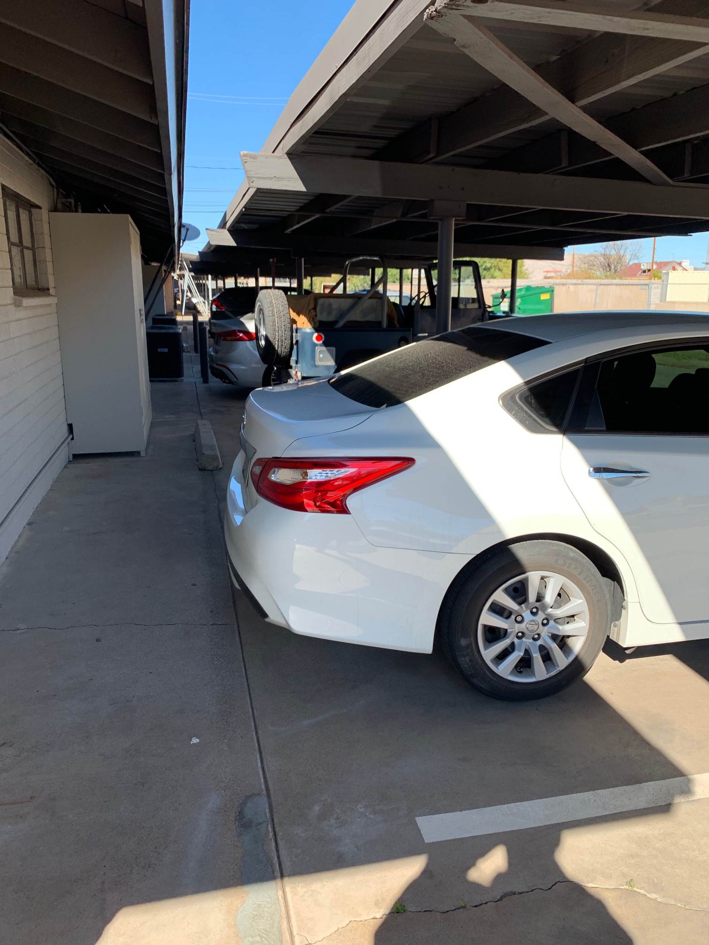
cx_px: 354
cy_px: 472
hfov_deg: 53.1
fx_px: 710
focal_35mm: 26
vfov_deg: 67.3
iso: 25
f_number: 1.8
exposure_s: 1/594
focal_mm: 4.25
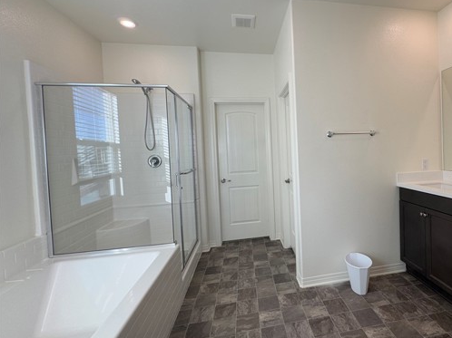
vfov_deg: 71.5
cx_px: 288
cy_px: 157
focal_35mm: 18
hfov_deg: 85.7
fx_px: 235
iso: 40
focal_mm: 2.22
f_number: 2.2
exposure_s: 1/120
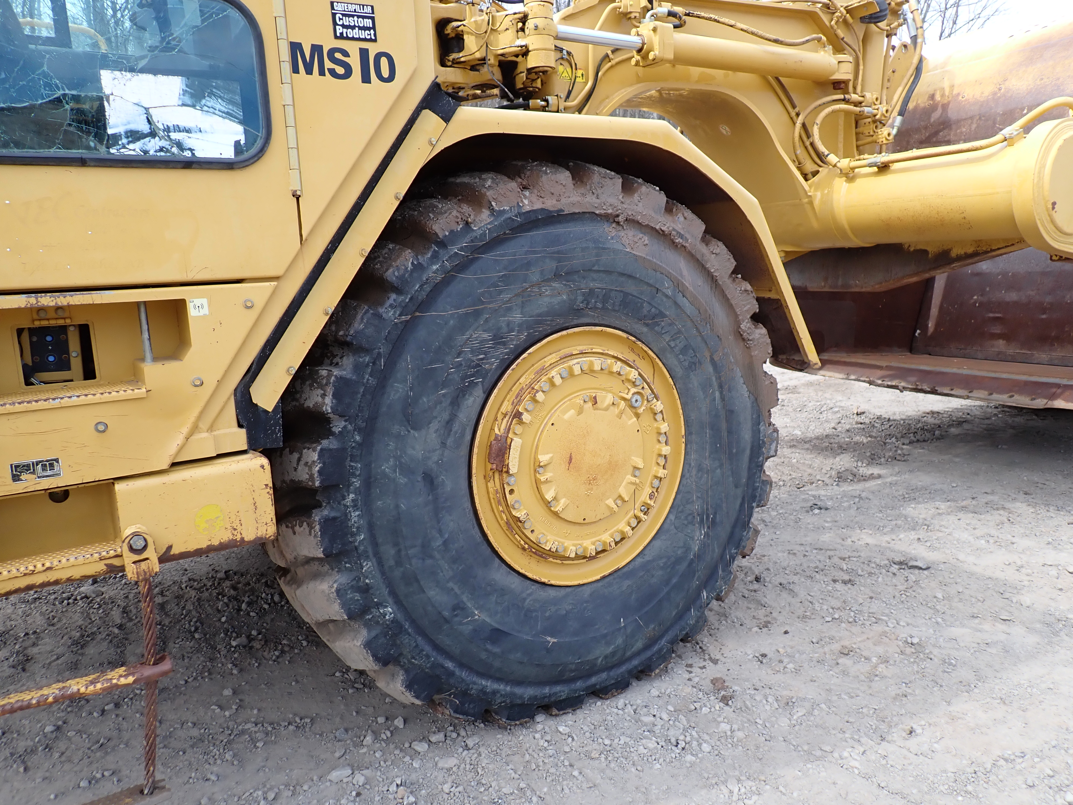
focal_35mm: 25
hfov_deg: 69.4
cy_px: 402
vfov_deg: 54.9
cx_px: 536
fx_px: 775
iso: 100
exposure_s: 1/400
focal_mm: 4.5
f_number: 2.8
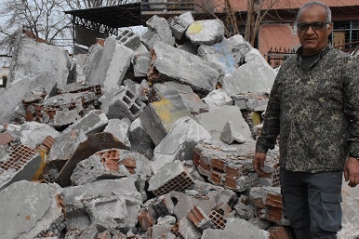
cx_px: 162
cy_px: 162
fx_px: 558
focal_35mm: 56
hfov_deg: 35.6
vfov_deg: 24.0
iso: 5000
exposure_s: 1/1600
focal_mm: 24
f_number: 20
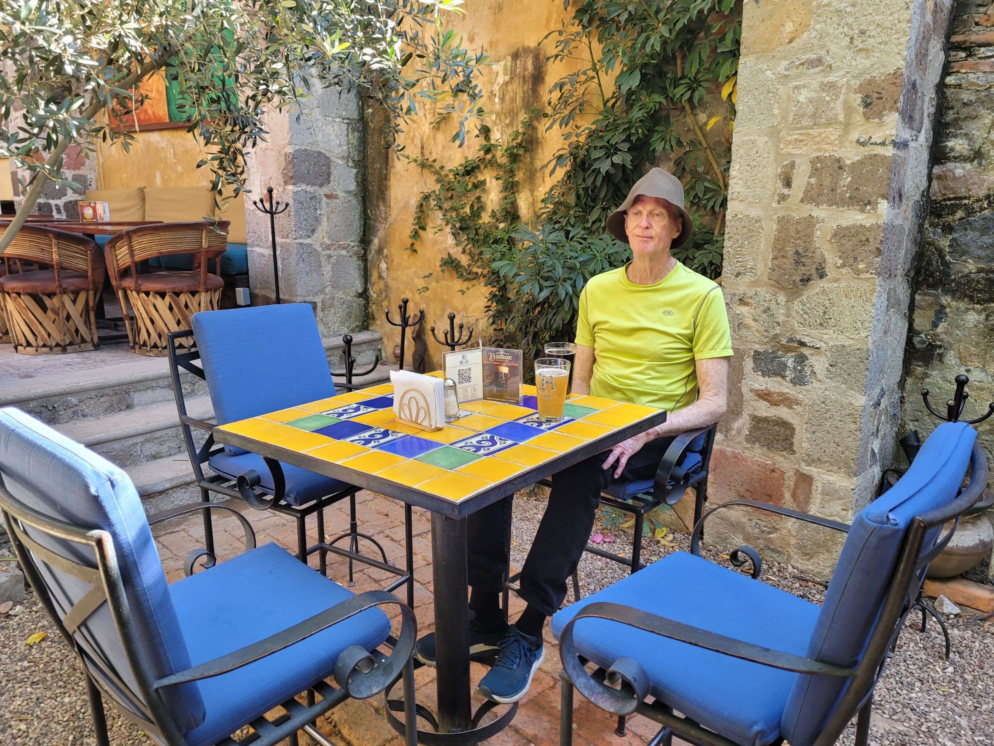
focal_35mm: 27
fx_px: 775
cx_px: 480
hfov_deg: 65.3
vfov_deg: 51.4
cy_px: 383
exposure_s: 1/120
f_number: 1.8
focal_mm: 5.4
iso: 100
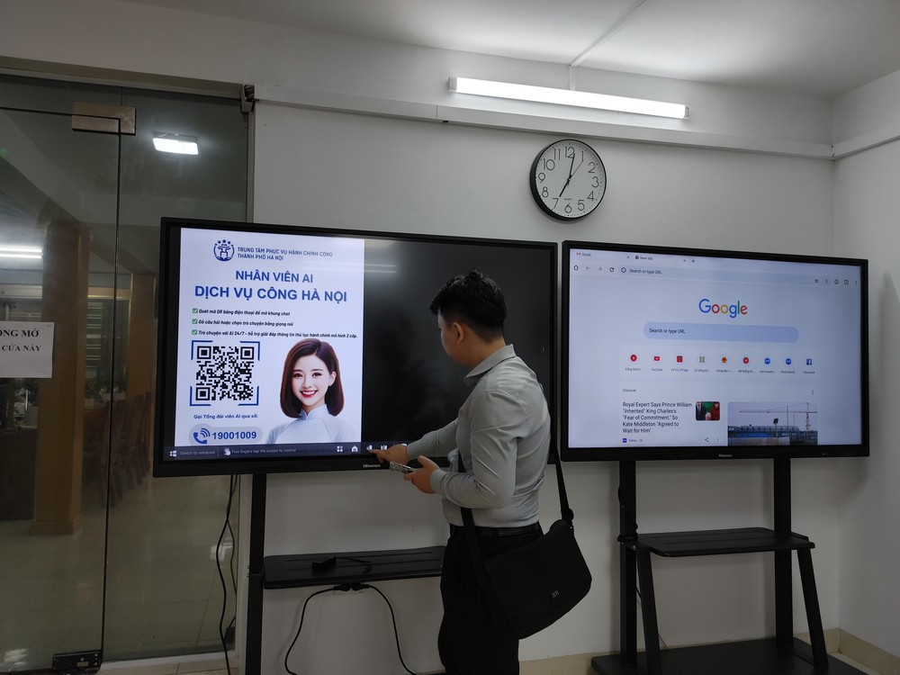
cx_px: 450
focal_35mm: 26
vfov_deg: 53.1
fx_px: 676
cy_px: 338
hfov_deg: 67.3
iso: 50
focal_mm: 5.58
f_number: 1.8
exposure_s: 1/100
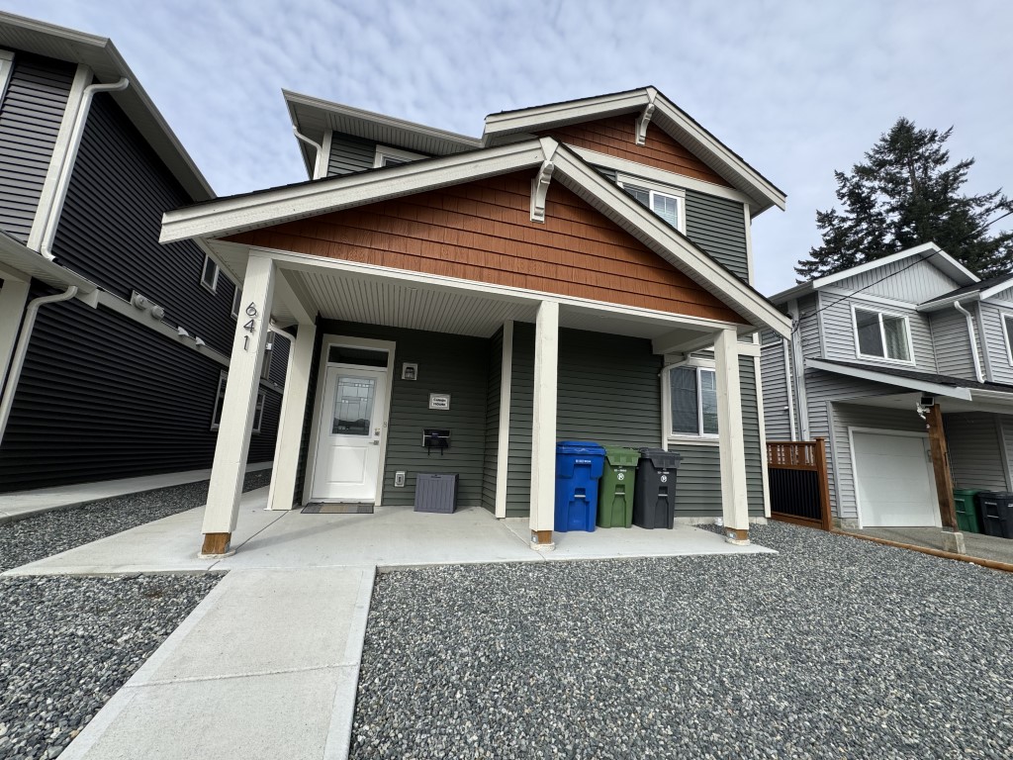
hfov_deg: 102.1
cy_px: 380
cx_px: 506
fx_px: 410
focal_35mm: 14
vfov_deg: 85.7
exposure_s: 1/1370
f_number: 2.2
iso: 50
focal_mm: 2.22
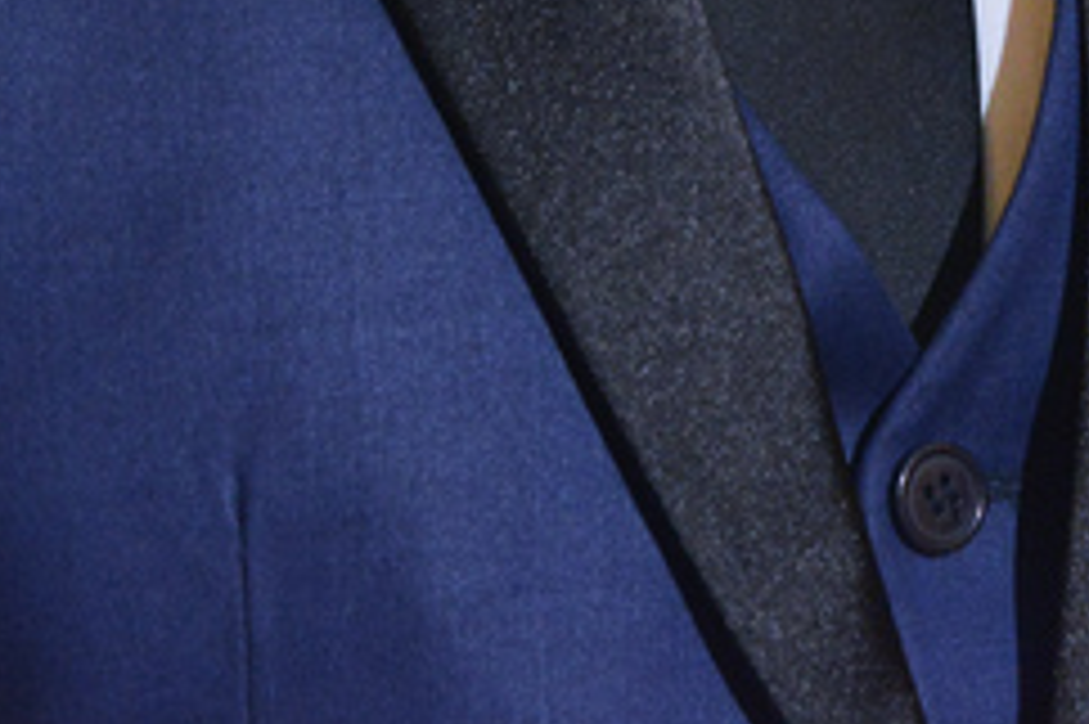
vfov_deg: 2.6
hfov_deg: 3.9
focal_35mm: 521
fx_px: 15749
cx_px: 1692
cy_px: -1050
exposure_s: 1/125
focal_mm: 105
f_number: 5
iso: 1250
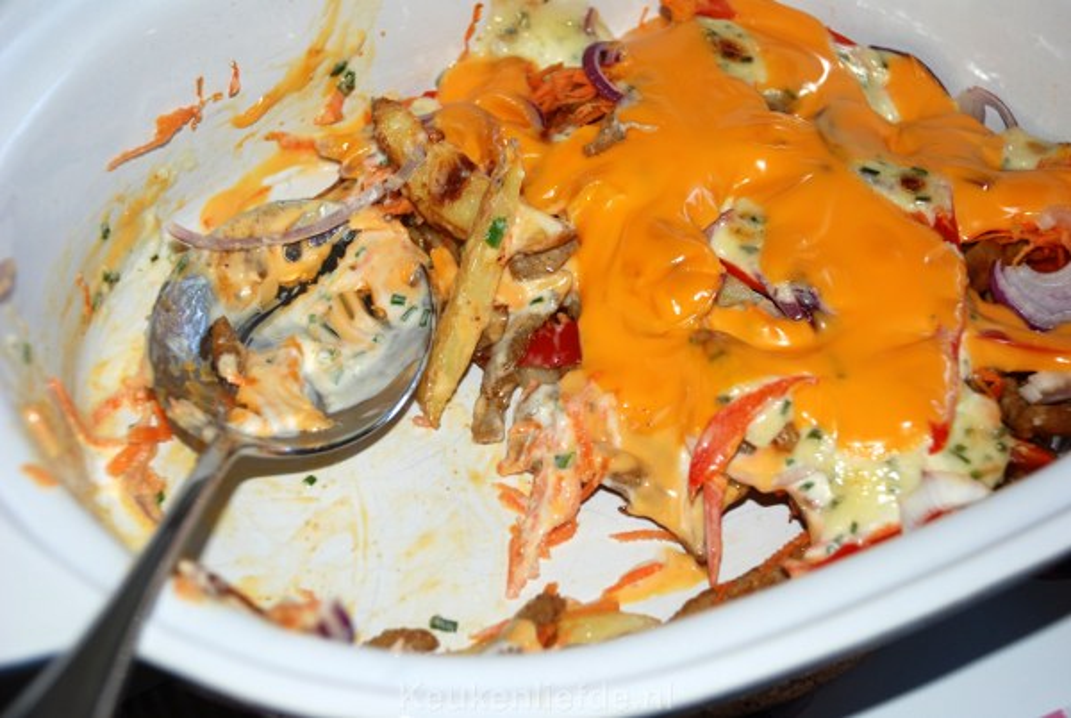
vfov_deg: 17.6
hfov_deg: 26.0
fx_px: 2324
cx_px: 536
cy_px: 359
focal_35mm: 78
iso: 200
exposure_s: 1/60
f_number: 5
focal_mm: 52
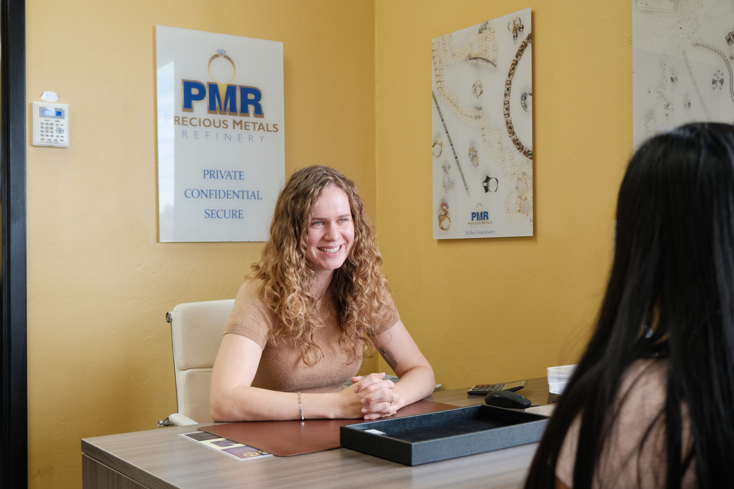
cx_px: 367
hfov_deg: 49.6
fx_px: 795
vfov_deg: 34.2
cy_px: 244
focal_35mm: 39
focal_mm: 26
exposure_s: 1/60
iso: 400
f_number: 4
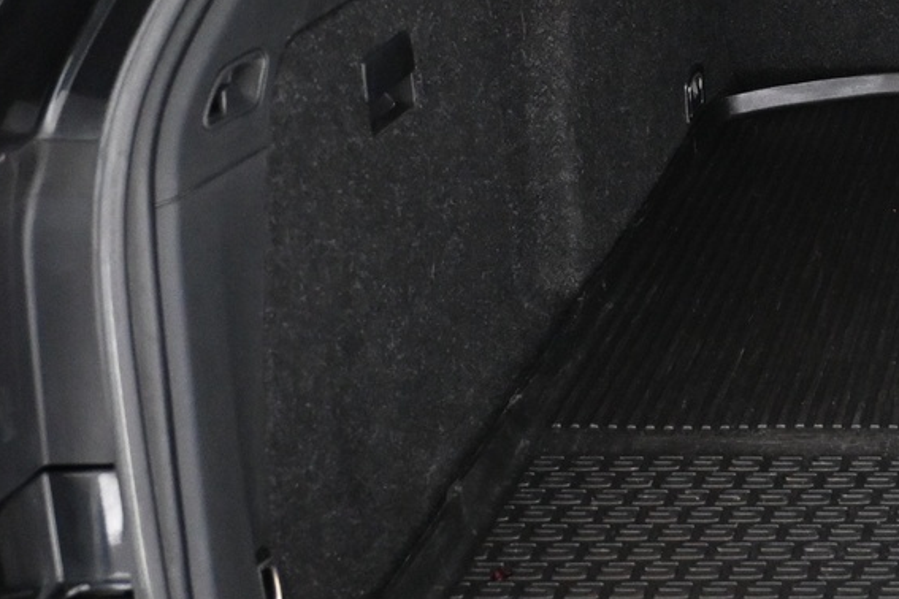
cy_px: 79
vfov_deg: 16.6
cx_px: 1178
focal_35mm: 81
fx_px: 2033
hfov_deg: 22.3
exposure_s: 1/30
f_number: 3.8
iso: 2800
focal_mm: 19
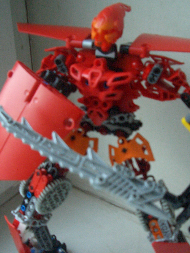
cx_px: 111
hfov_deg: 30.2
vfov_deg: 39.5
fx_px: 351
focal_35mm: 48
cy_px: 154
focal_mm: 5.8
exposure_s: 1/60
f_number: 2.6
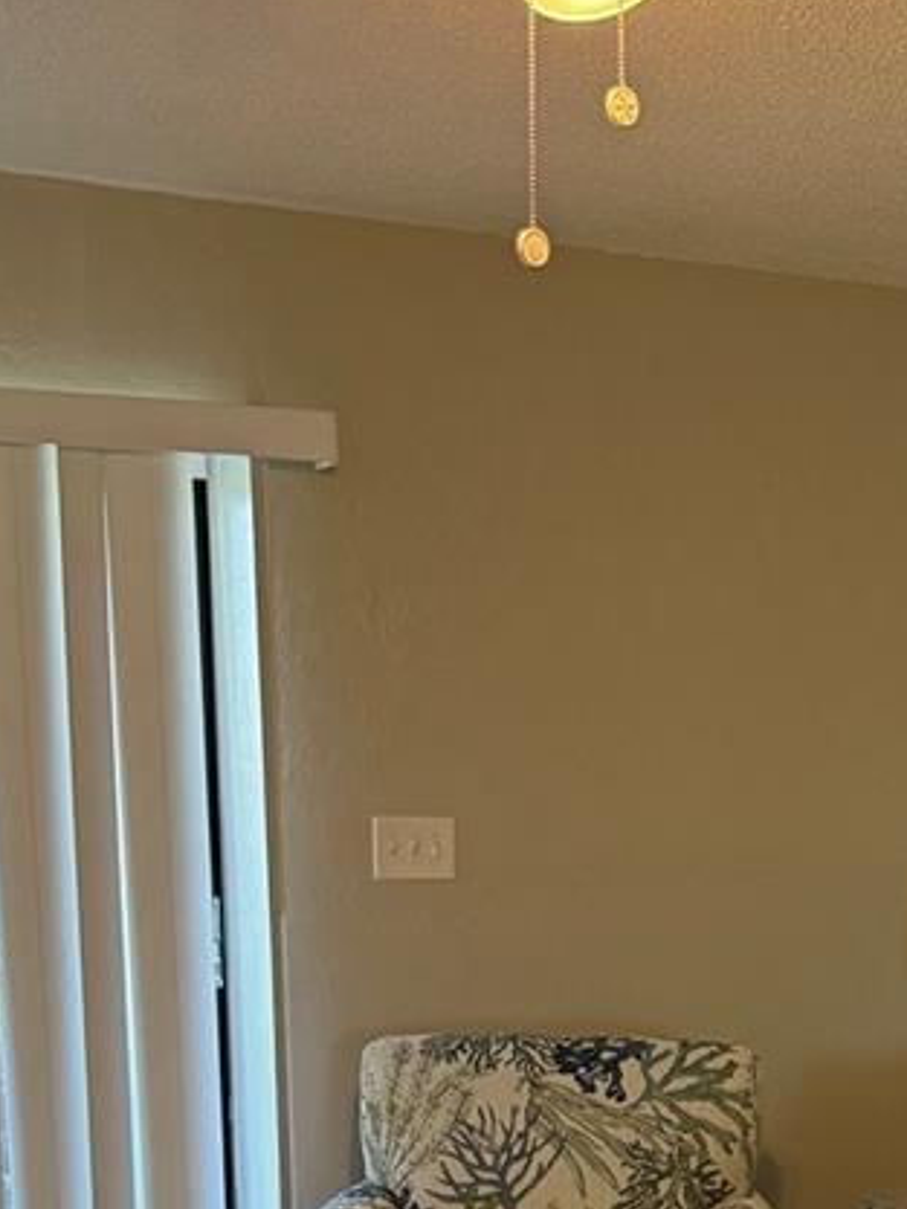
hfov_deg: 20.9
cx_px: 808
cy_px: 1351
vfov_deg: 25.9
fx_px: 2409
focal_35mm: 69
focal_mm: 6.76
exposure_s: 1/120
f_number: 1.78
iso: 320
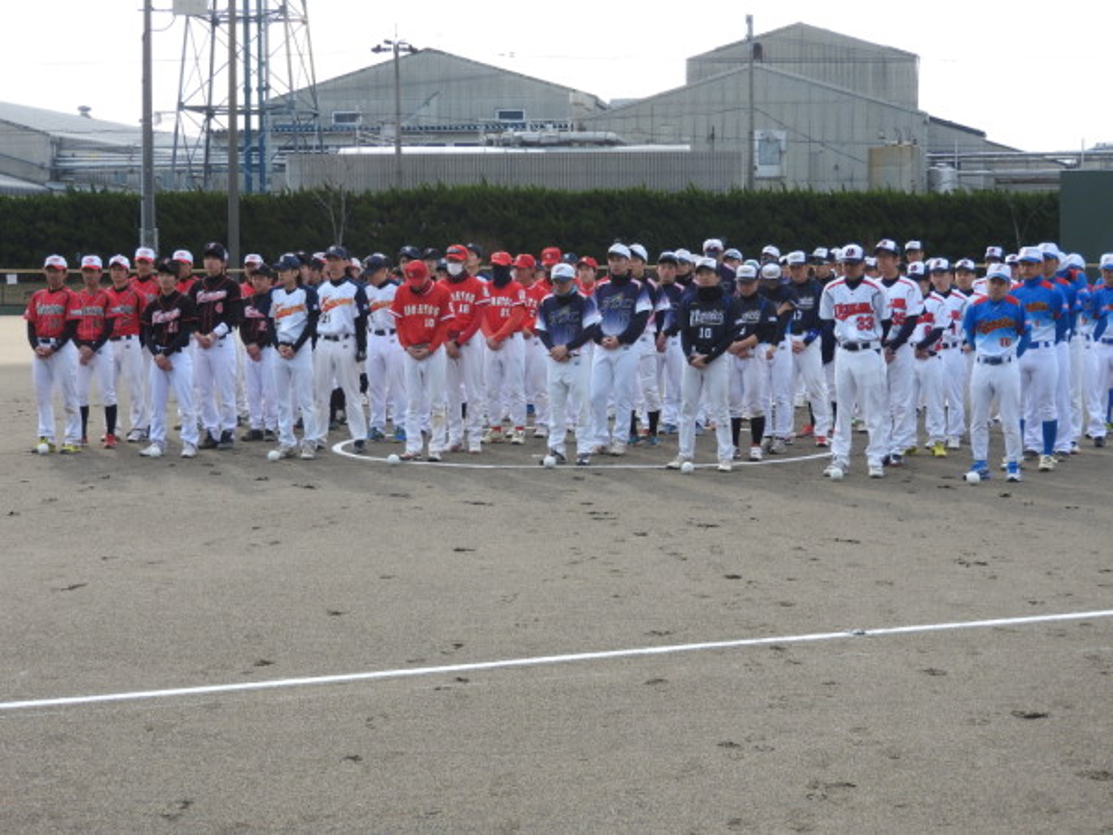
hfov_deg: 27.8
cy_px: 418
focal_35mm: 70
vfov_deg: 21.0
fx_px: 2251
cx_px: 556
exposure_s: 1/320
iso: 100
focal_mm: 12.5
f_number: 4.5
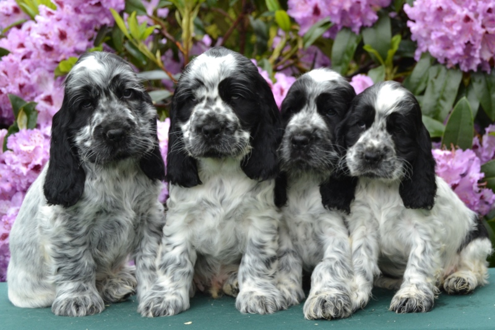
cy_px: 165
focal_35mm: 57
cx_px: 248
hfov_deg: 35.1
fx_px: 784
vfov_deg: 23.8
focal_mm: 38
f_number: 5
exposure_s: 1/100
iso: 400
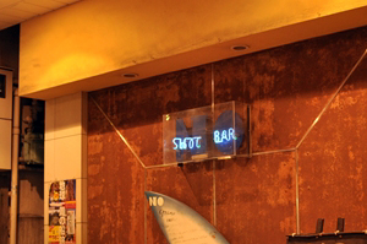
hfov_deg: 30.2
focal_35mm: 65
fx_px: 662
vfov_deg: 20.7
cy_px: 181
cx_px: 295
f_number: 3.5
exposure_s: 1/40
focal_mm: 18
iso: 400
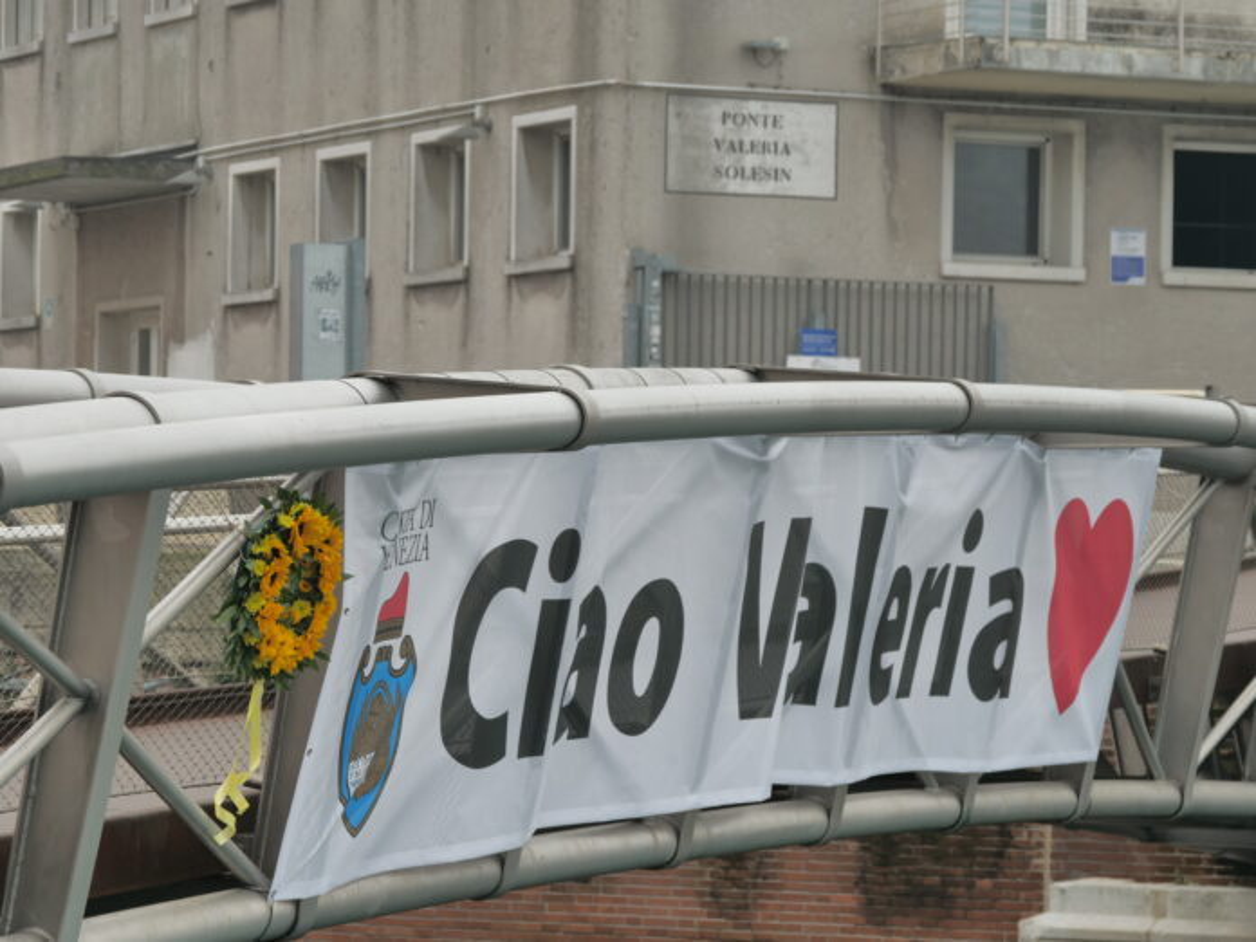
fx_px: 5443
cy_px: 471
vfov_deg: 9.9
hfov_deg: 13.2
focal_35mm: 150
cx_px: 628
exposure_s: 1/400
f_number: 5
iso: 200
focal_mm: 75
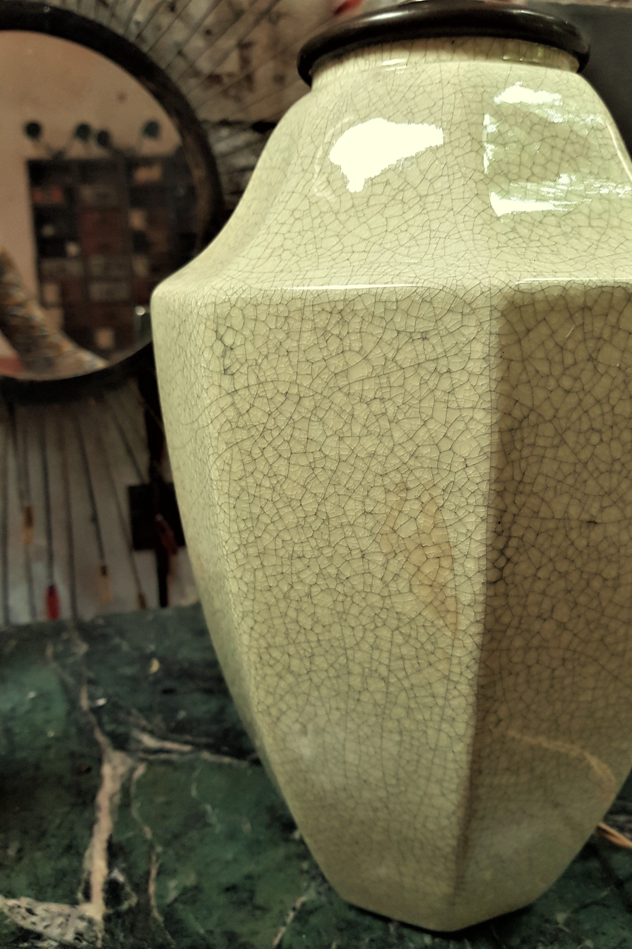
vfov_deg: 65.5
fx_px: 737
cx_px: 330
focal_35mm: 28
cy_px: 479
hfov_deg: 46.4
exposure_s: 1/40
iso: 160
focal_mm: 4.2
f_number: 1.7
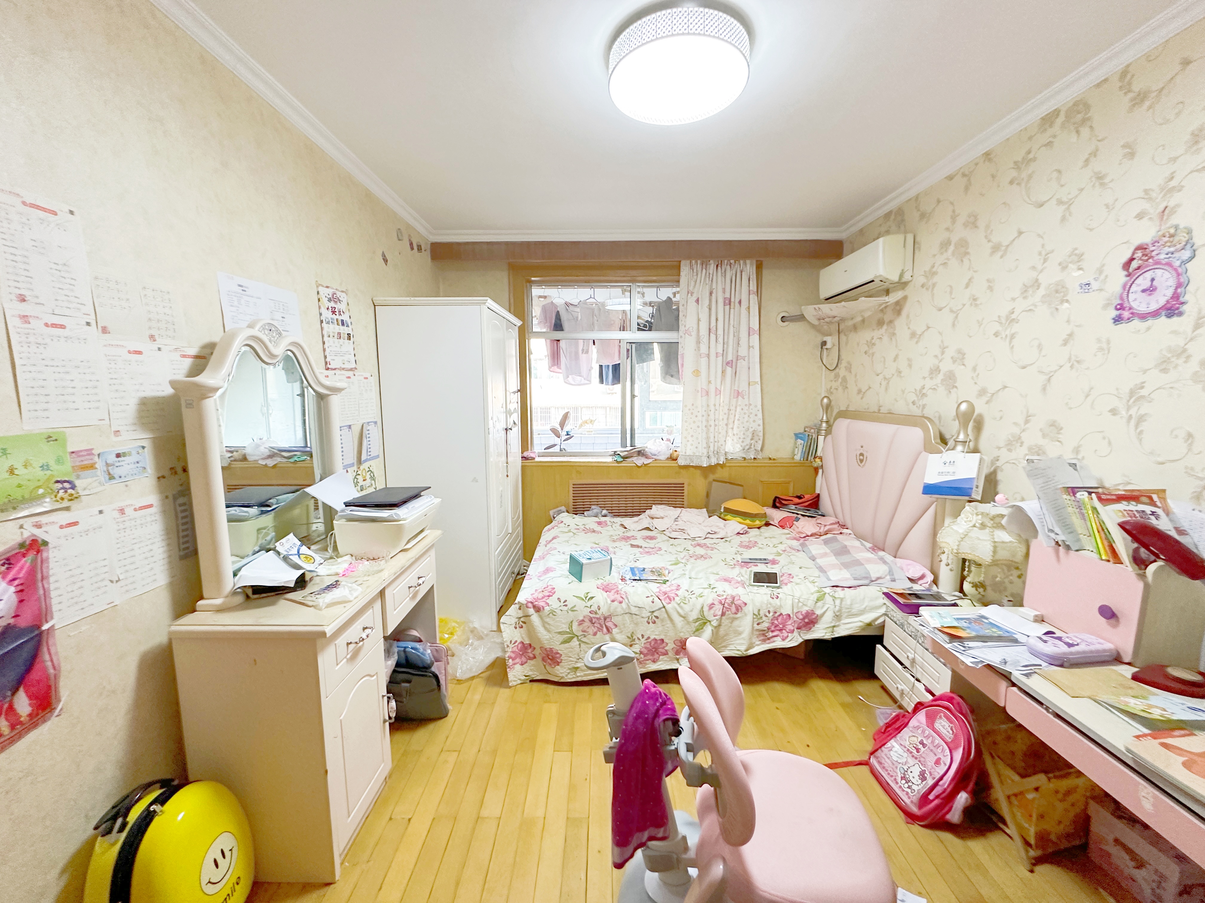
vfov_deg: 85.7
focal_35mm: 14
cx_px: 602
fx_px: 487
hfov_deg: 102.1
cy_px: 452
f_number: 2.2
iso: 320
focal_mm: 2.22
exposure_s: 1/76
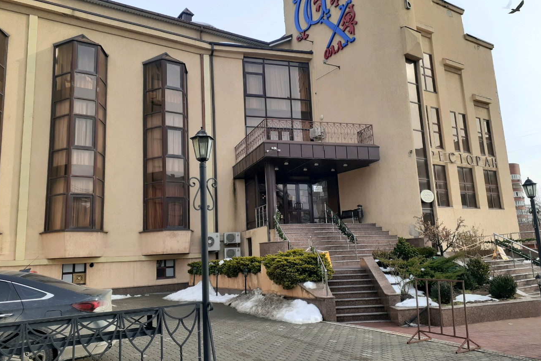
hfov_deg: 63.6
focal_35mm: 29
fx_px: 436
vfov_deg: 45.0
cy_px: 170
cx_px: 275
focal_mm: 3.6
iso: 40
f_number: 1.9
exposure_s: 1/909
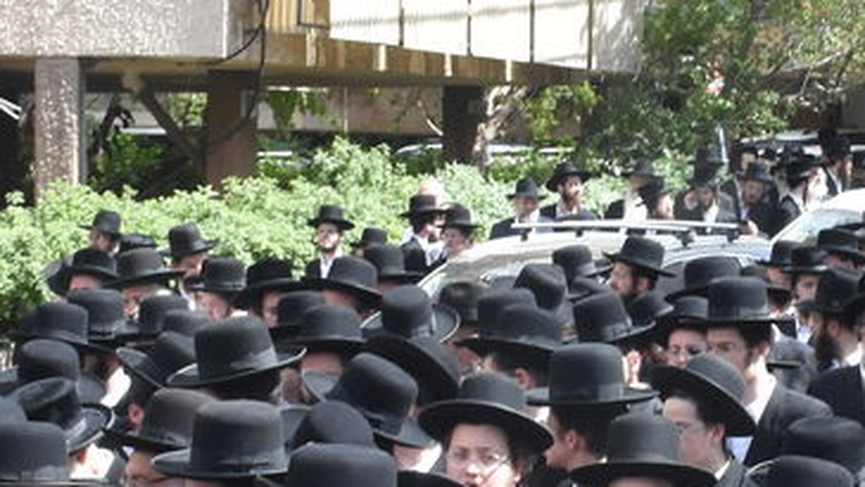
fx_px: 2776
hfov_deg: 17.2
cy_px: 293
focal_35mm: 121
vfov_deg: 10.0
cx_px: 905
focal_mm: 20
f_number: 16
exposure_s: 1/250
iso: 800
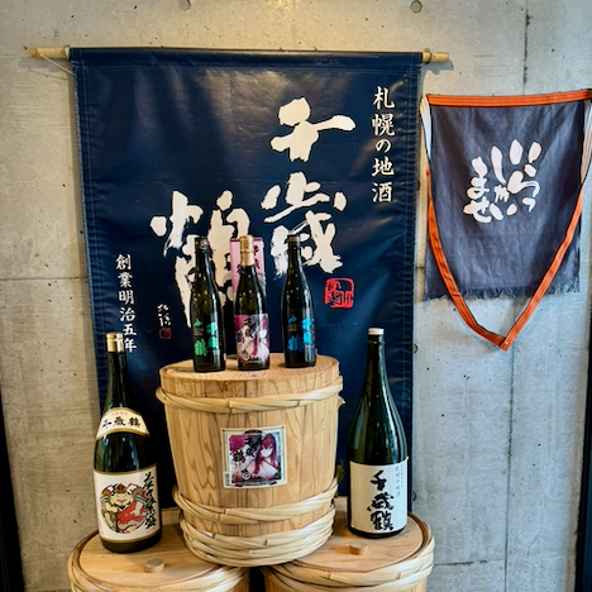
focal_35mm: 29
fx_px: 561
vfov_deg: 54.8
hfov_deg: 55.6
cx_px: 291
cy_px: 378
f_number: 1.78
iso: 100
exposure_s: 1/50
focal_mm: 6.76
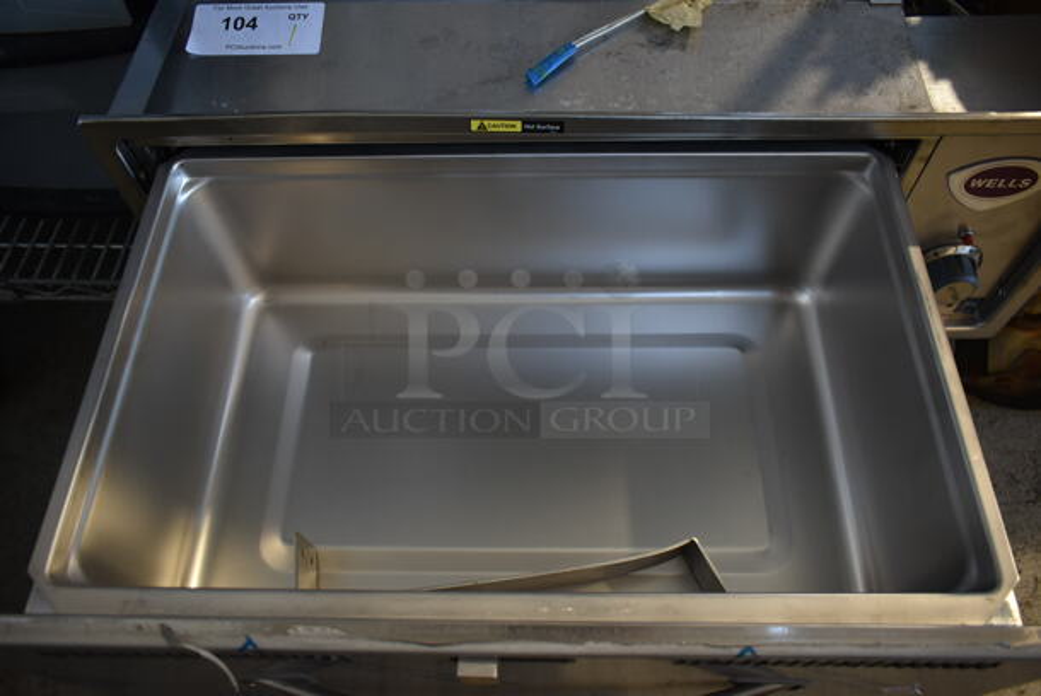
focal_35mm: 27
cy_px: 348
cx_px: 520
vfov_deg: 48.0
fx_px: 781
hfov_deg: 67.3
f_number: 3.5
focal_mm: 18
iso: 640
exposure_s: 1/30
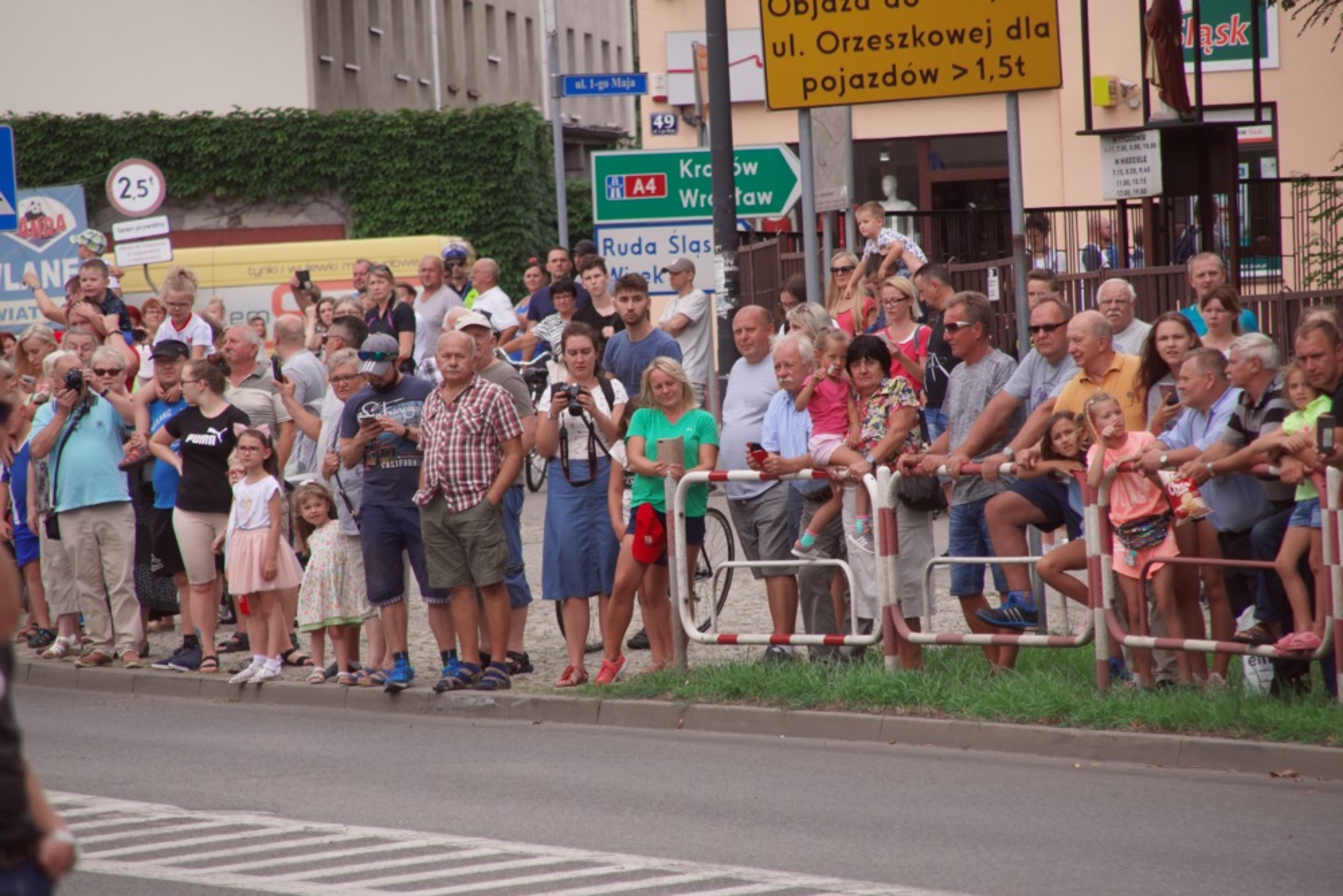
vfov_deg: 4.6
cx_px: 672
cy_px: 448
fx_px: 11193
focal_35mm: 300
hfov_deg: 6.9
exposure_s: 1/320
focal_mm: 200
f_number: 8
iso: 400
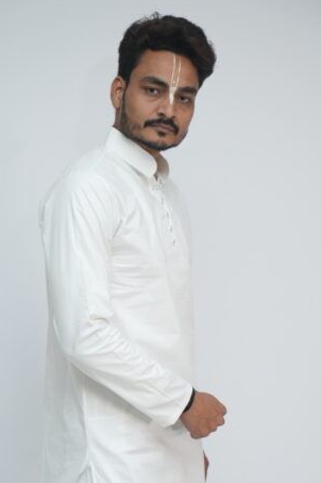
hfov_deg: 15.0
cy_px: 313
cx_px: 147
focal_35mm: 91
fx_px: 1219
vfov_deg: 22.3
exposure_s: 1/100
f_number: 4
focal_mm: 64
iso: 640
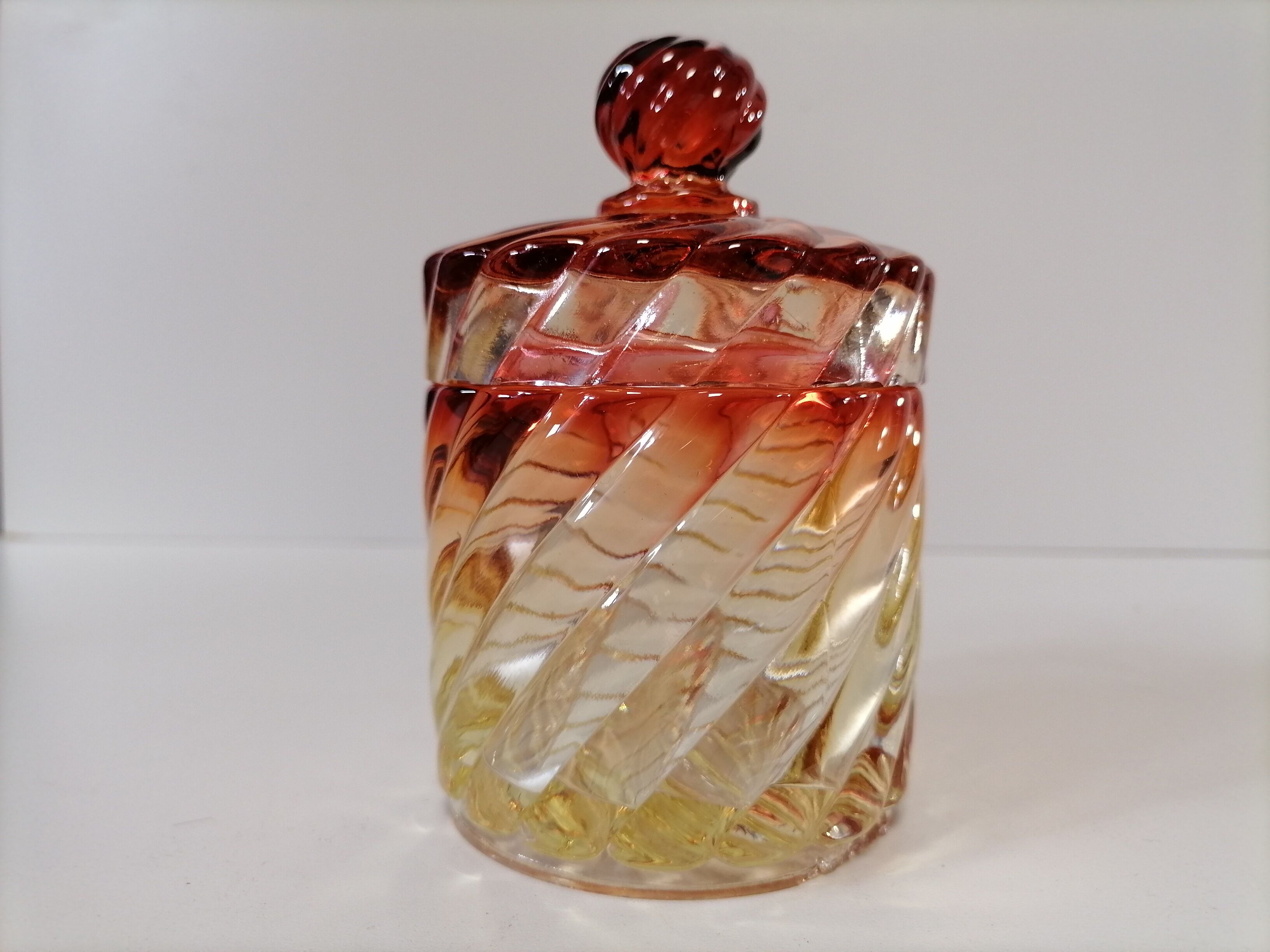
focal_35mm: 26
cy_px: 476
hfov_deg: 67.3
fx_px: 954
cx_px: 635
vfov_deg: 53.1
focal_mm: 5.4
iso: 160
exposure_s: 1/33.3
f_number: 1.8
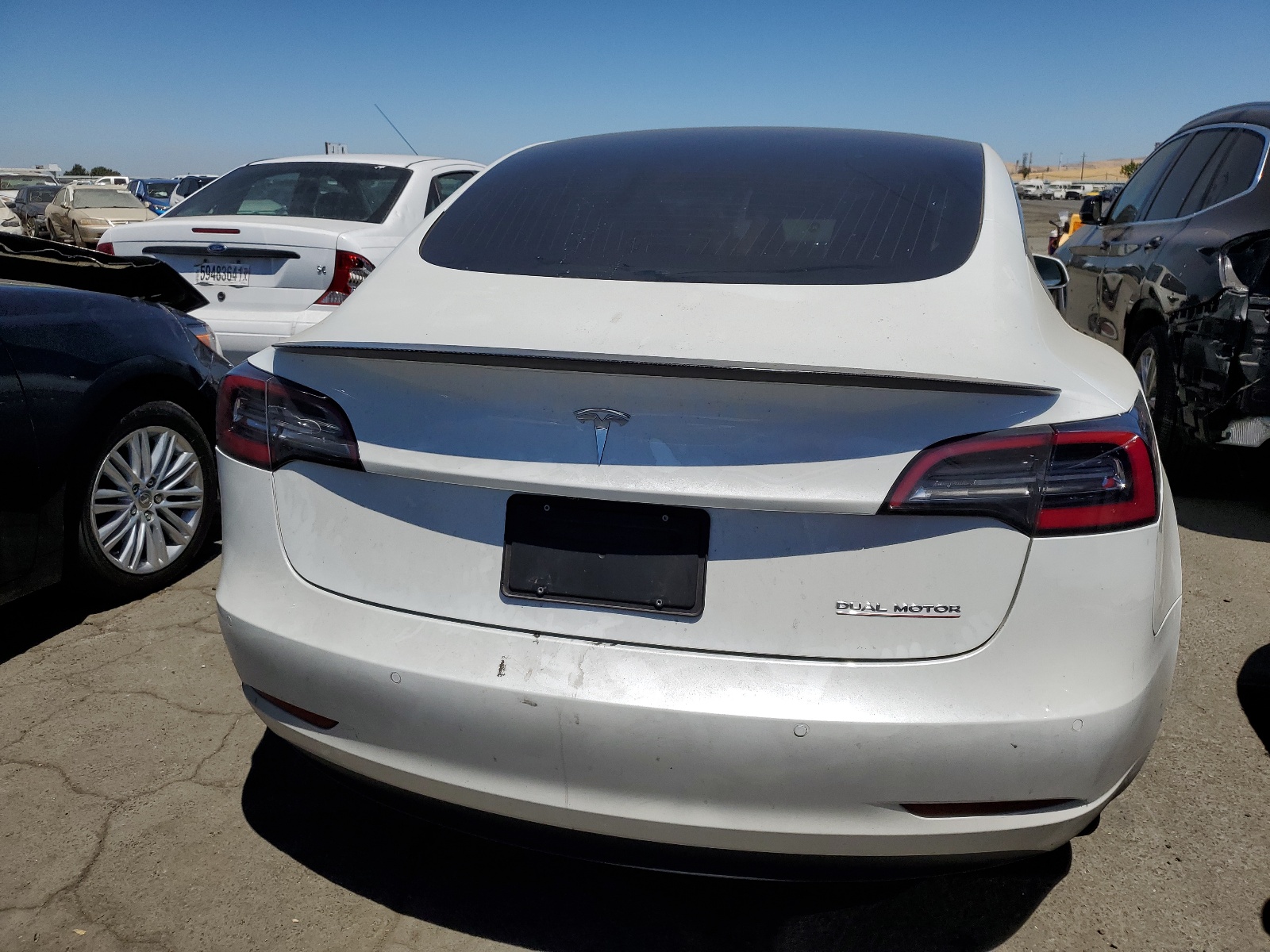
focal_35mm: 26
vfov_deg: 53.1
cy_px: 476
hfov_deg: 67.3
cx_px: 635
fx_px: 954
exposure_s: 1/10000
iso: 52
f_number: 1.5
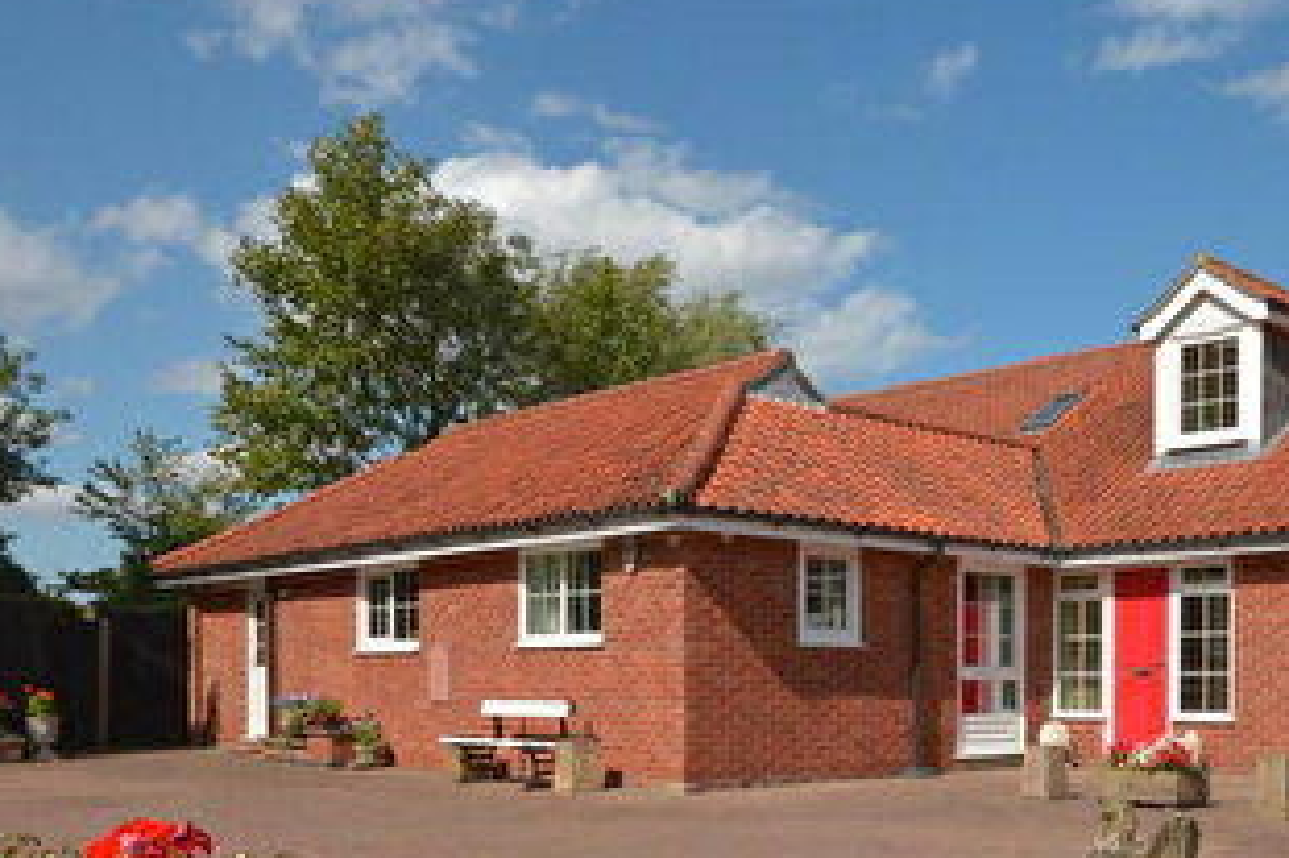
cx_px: 1107
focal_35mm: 37
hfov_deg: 47.6
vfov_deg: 34.5
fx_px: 1329
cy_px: 705
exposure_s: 1/400
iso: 200
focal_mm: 11
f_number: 10
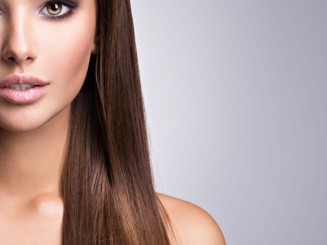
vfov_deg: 8.1
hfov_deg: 10.7
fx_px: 1738
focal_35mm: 184
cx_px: 18
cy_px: 84
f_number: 22
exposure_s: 1/125
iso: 200
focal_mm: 120
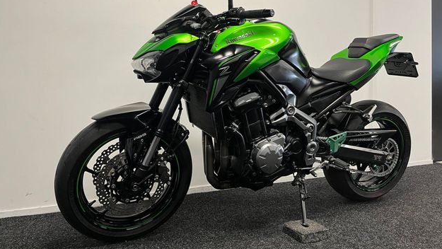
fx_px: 340
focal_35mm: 29
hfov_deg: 66.0
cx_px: 223
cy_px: 98
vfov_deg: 40.0
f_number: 1.6
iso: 80
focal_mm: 5.1
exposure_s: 1/50
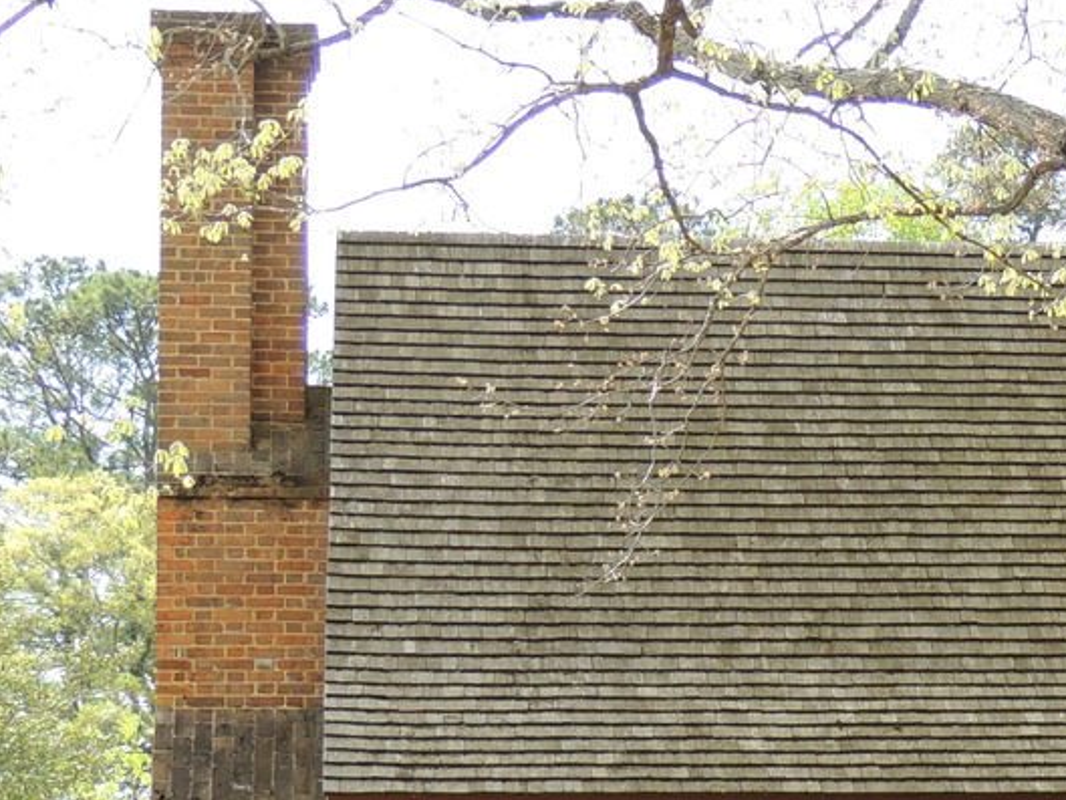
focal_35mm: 121
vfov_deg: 12.2
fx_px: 3727
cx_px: 1124
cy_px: 673
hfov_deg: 15.9
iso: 100
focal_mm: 8.9
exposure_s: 1/250
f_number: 3.6
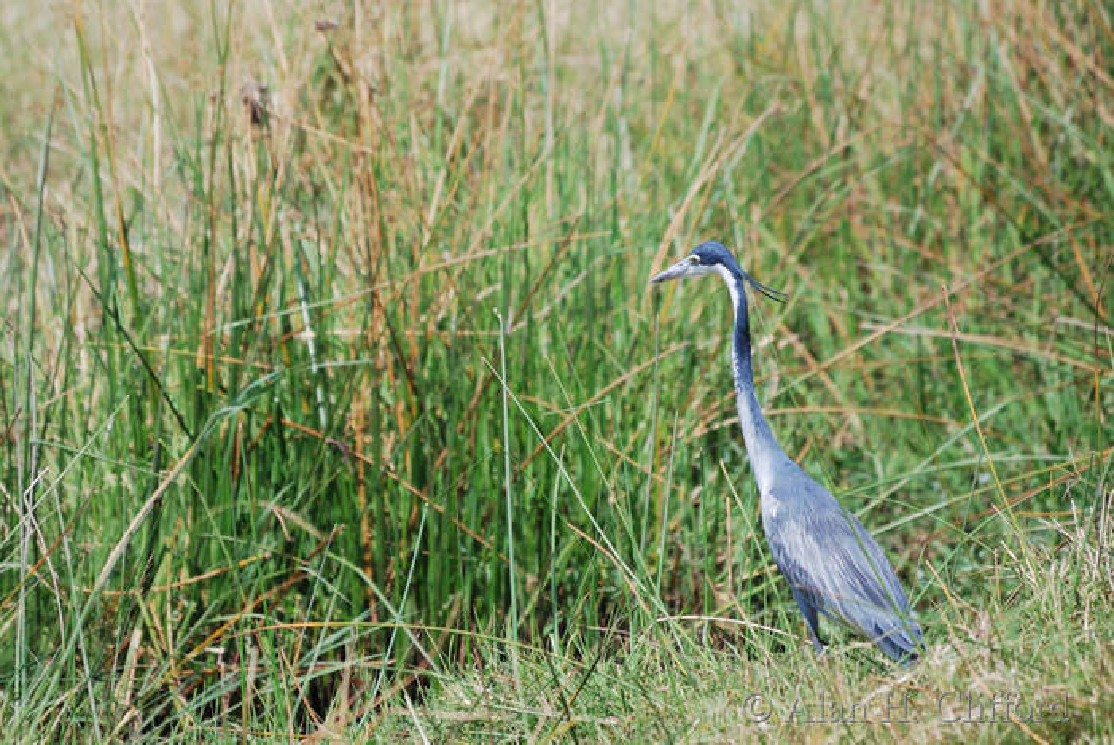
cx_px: 557
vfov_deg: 2.3
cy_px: 372
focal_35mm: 600
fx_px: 18582
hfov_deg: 3.4
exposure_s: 1/400
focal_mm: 400
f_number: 5.6
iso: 125
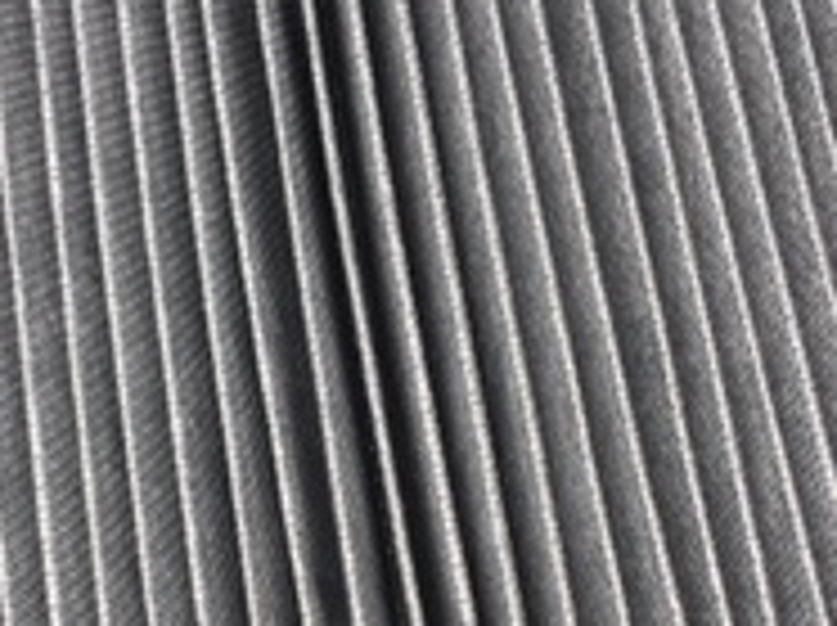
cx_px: 288
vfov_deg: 14.6
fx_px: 2415
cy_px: 576
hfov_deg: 19.6
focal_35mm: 100
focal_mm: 4.15
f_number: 2.2
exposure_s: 1/200
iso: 25
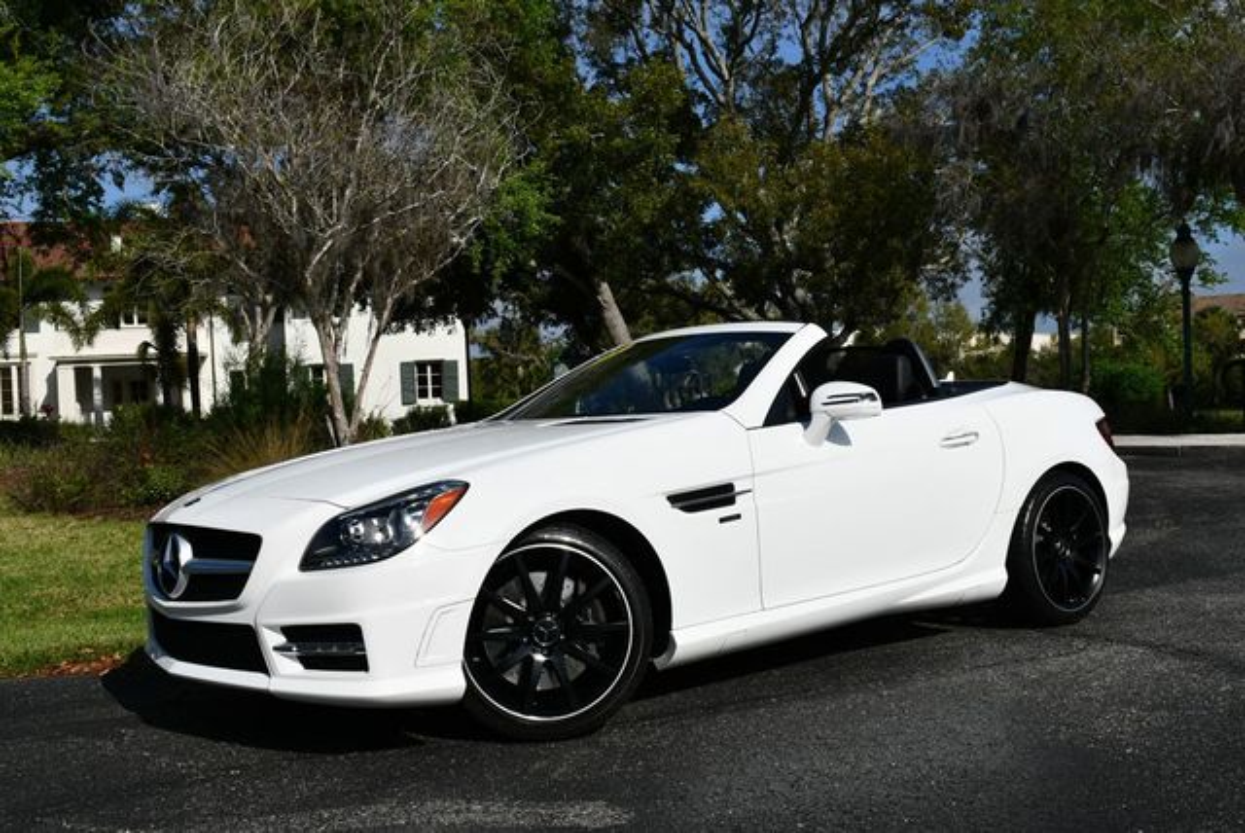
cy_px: 416
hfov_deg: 48.4
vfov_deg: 33.5
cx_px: 622
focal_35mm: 40
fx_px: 1385
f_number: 10
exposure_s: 1/400
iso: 100
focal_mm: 20
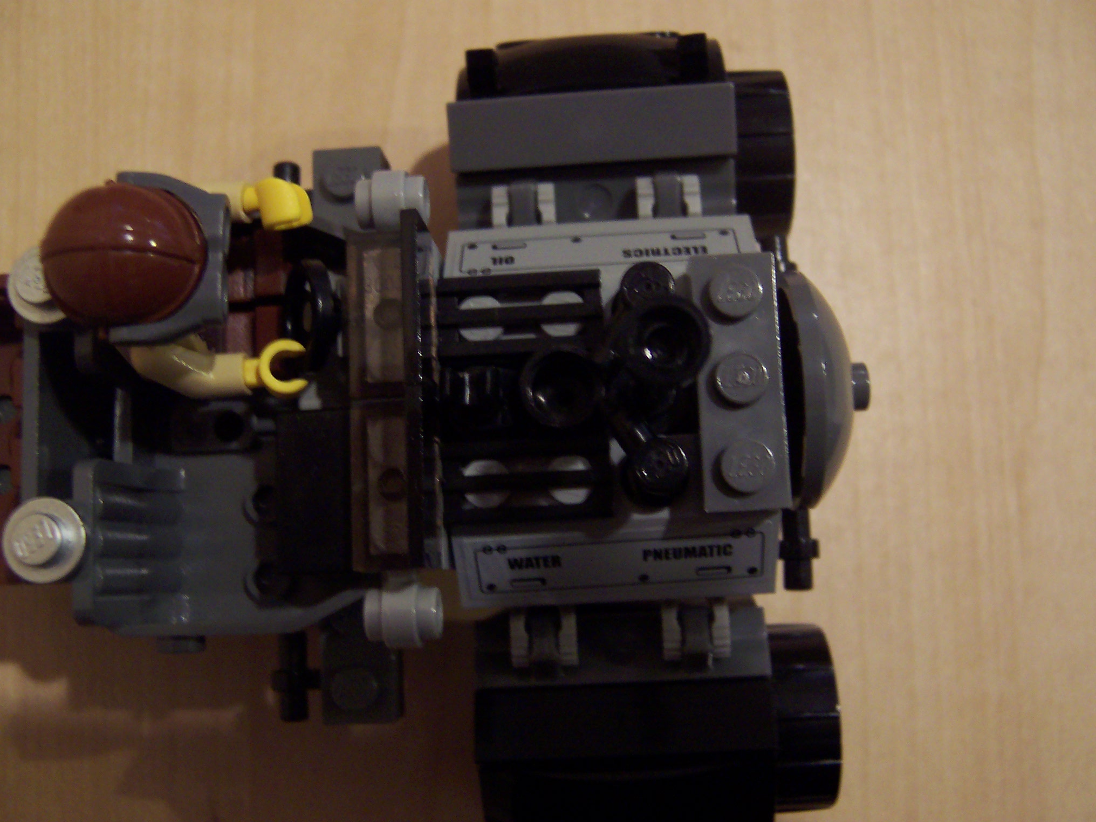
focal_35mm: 36
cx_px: 548
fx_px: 1140
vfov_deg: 39.7
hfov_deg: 51.4
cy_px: 411
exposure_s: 1/8
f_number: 2.8
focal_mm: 5.6
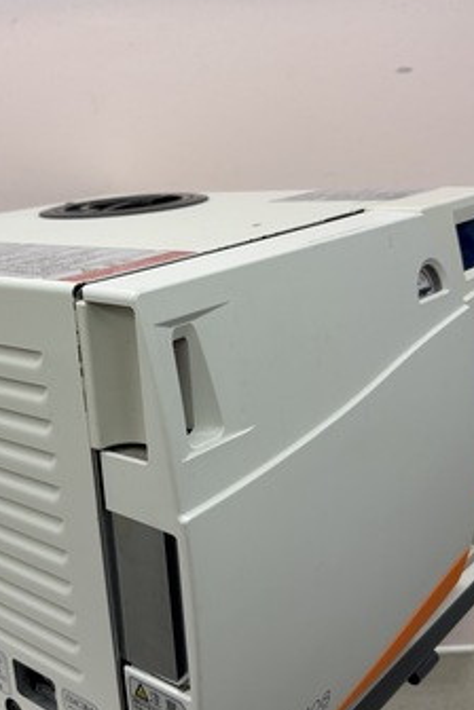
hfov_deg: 30.8
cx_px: 142
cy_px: 361
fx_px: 849
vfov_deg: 45.4
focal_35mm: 43
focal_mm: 5.96
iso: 32
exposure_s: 1/120
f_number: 1.6
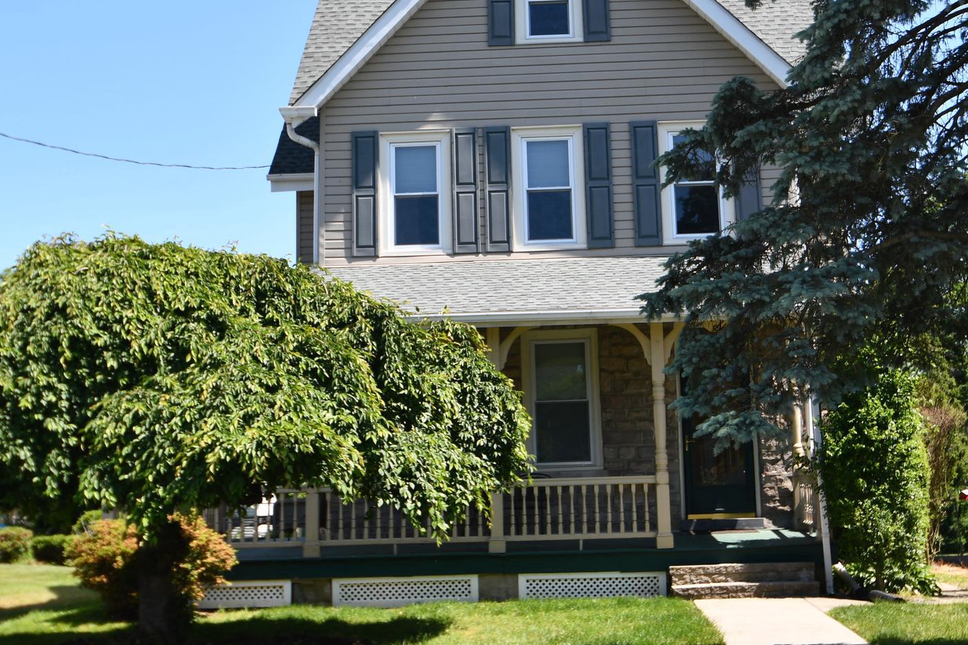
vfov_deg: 25.3
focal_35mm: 53
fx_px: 1425
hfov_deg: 37.4
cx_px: 555
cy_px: 175
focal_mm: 24
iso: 100
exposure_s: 1/250
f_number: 7.1
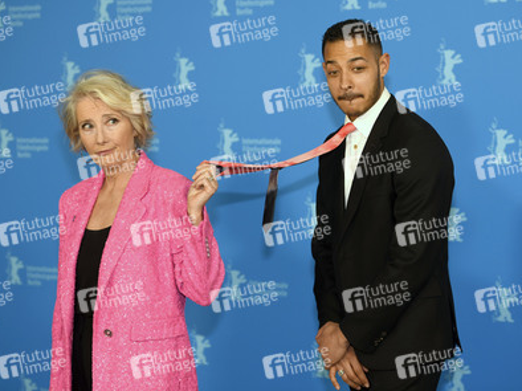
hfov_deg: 25.4
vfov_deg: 19.1
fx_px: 1160
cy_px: 197
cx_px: 262
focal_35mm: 77
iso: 640
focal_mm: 70
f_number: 3.5
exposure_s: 1/400
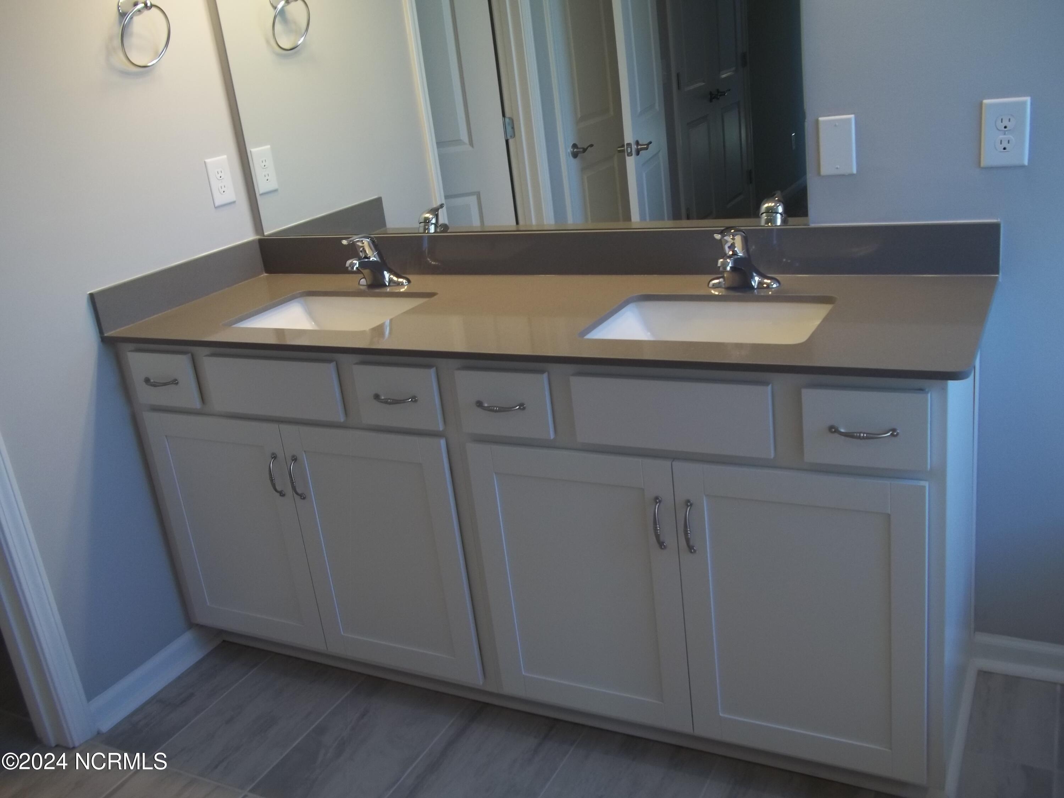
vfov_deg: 44.2
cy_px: 399
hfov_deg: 56.8
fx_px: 984
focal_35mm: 32
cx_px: 532
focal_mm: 5.7
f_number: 2.9
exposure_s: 1/50
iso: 64
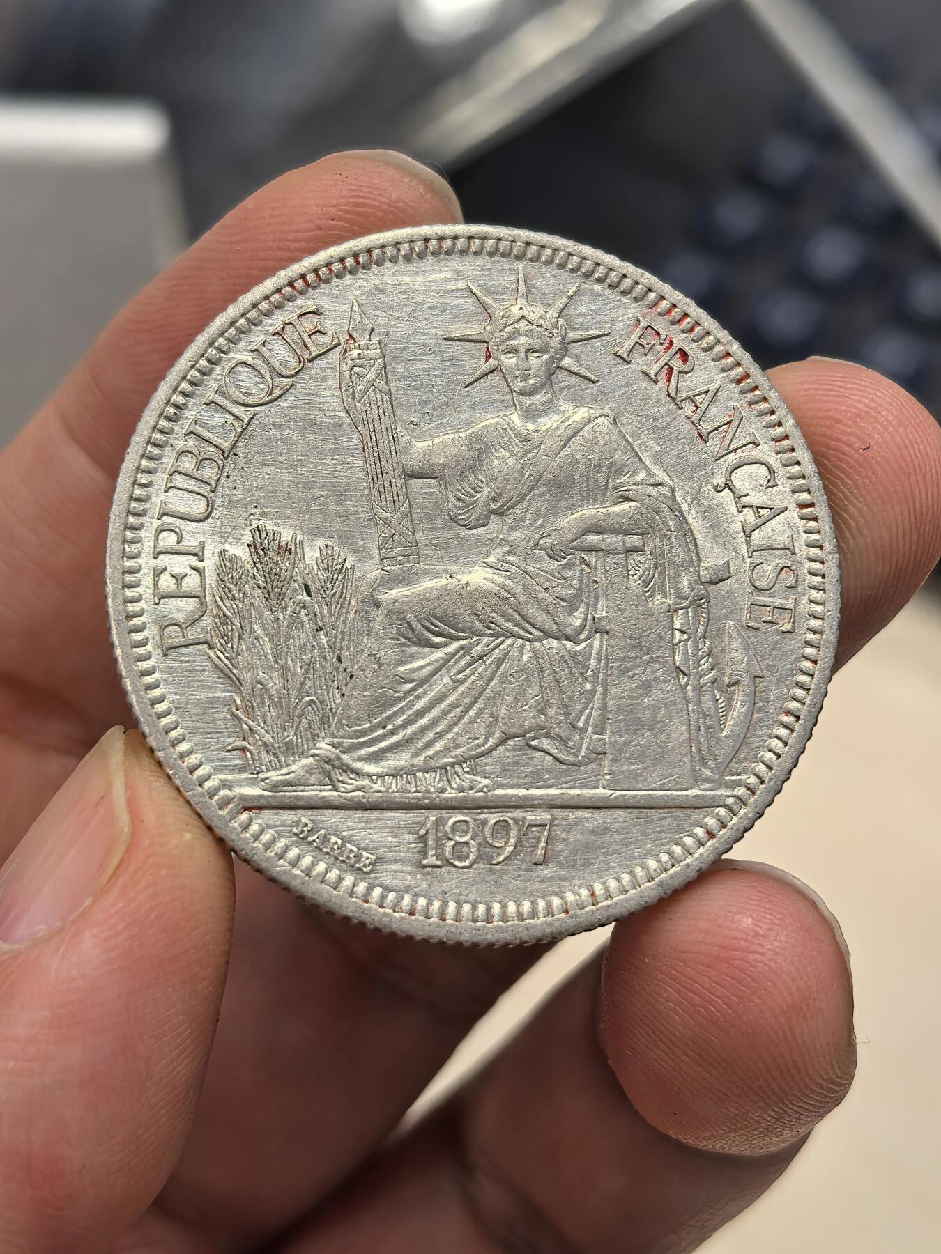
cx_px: 470
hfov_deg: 27.0
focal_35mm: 54
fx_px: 1957
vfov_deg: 35.5
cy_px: 627
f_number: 2
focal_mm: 6.98
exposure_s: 1/100
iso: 160
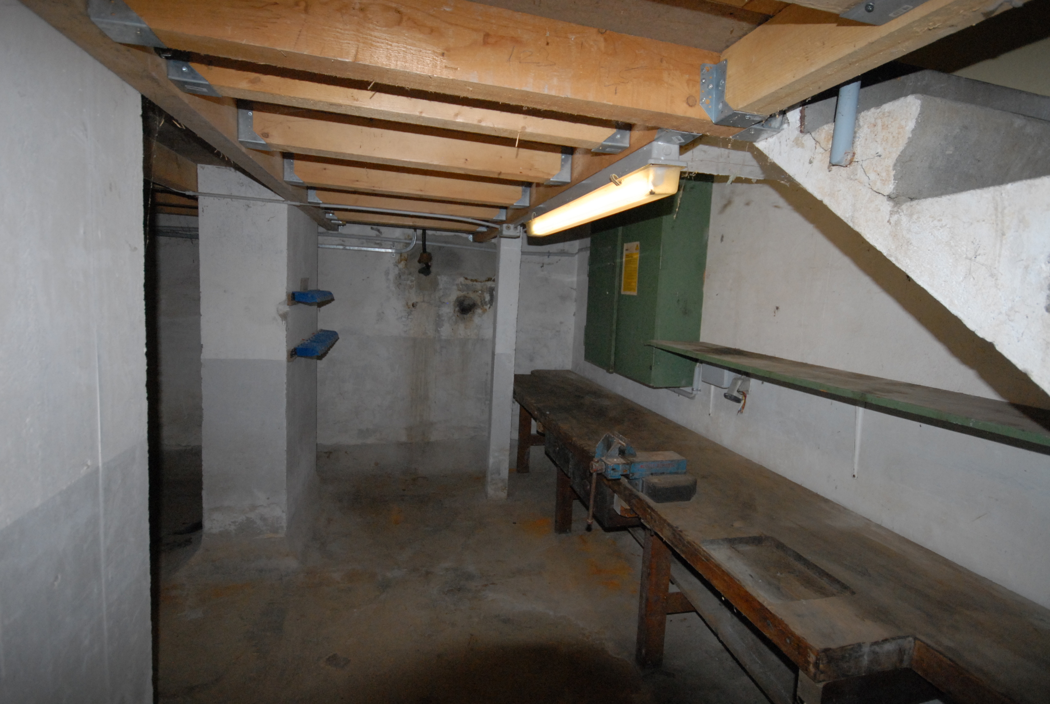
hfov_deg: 92.3
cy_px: 352
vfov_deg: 69.9
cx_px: 525
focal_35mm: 17
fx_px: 504
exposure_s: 1/125
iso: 1000
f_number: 4.2
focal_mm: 11.5
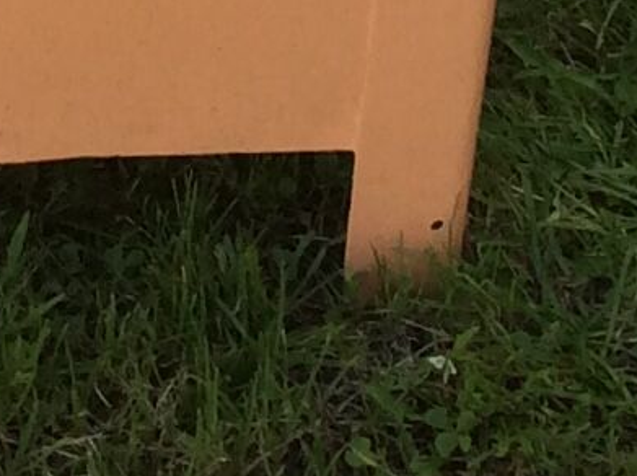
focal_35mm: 212
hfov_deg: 9.3
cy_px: -696
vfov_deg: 6.6
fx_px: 3895
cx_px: -24
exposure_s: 1/187
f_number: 2.4
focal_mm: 3.3
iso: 32
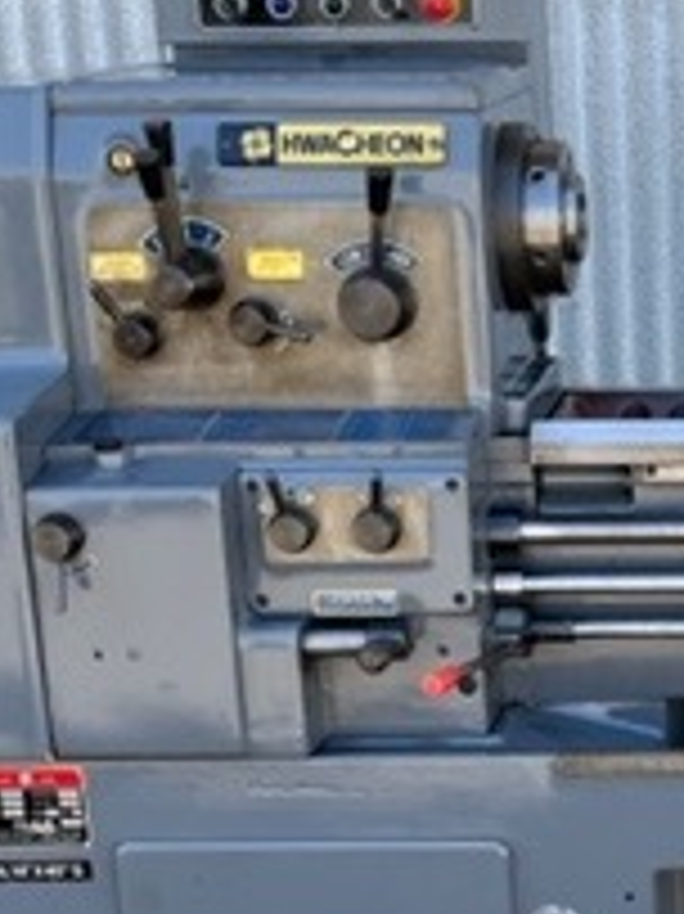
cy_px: 549
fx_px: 2163
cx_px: 900
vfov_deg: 23.8
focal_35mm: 82
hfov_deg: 16.9
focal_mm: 5.1
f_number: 1.6
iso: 50
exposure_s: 1/493
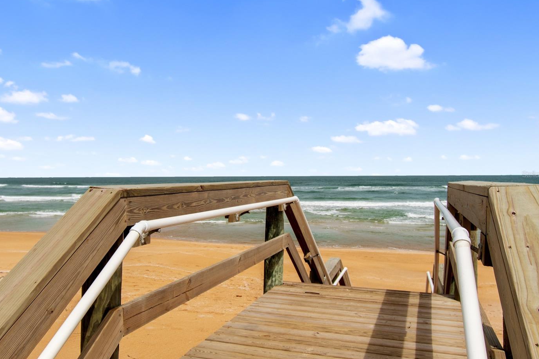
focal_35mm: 29
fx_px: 434
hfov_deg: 63.5
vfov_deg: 44.9
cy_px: 174
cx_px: 244
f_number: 5.3
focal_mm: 17
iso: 400
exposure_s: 1/1000
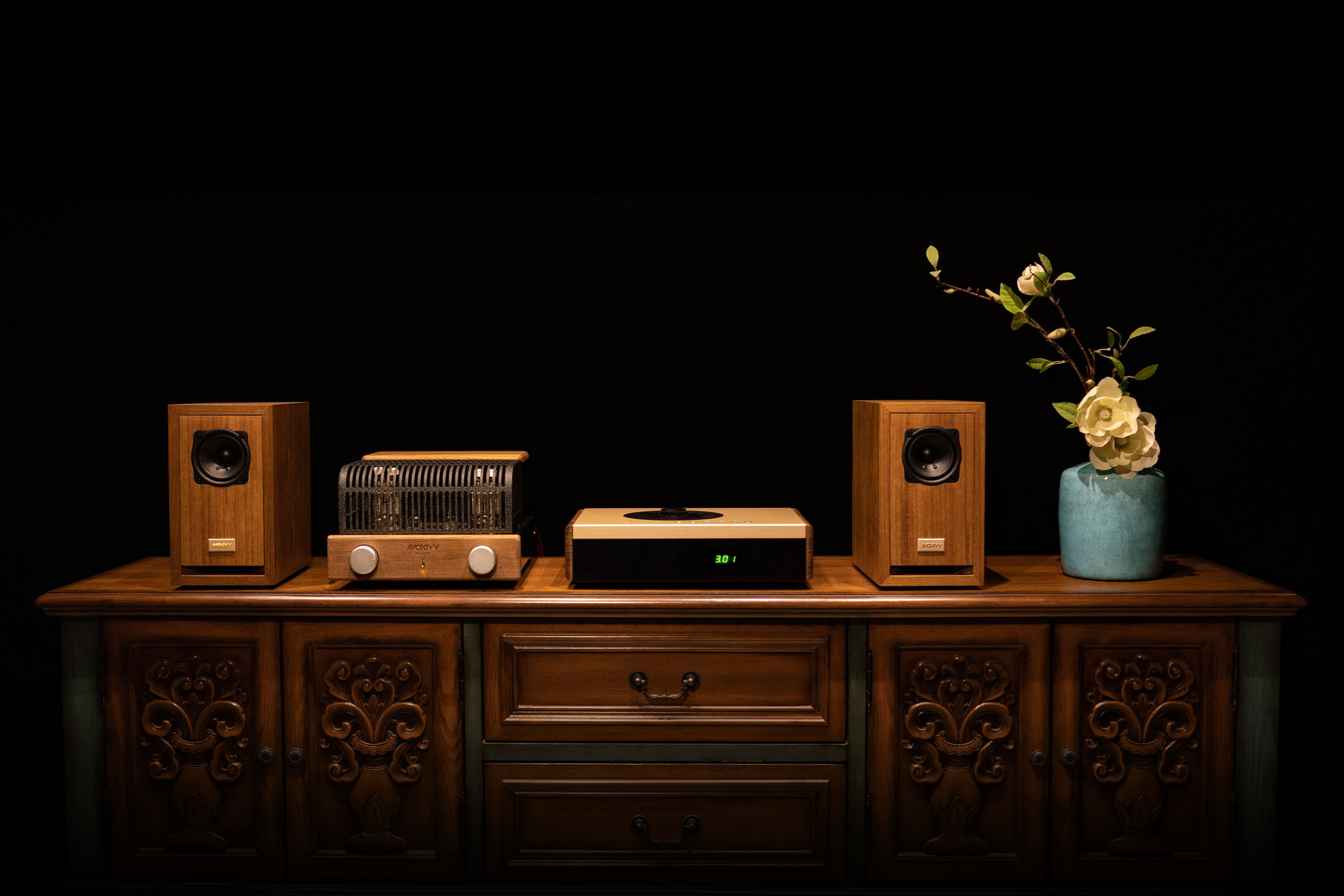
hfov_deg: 53.1
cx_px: 672
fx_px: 1344
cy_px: 448
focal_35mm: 36
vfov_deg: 36.9
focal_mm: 24
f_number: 1.4
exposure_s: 1/30
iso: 160
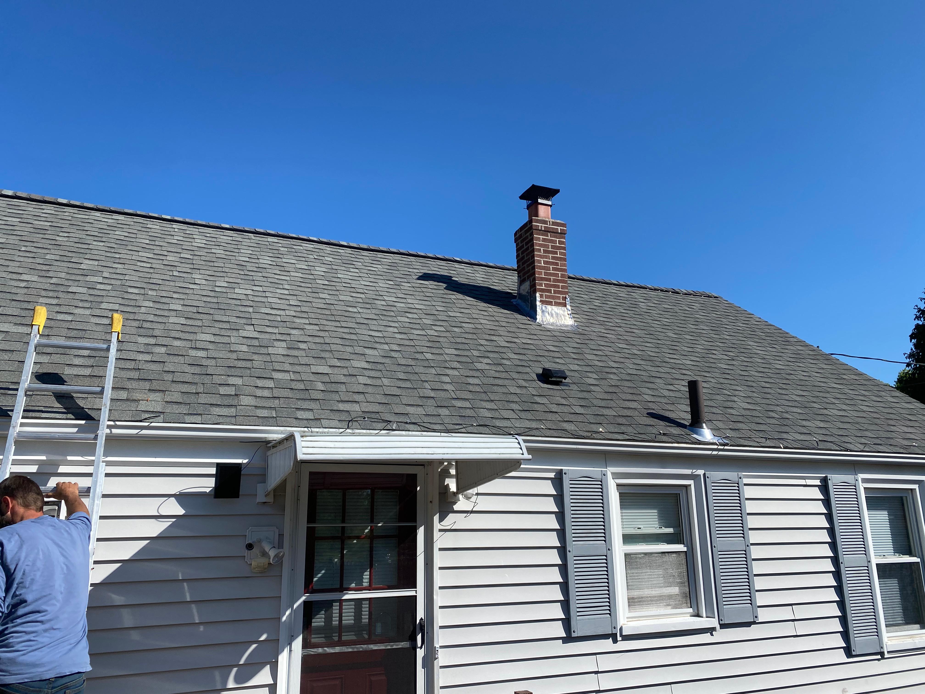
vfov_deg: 53.1
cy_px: 347
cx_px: 462
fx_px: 695
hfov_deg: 67.3
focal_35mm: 26
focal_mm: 4.25
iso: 32
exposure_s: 1/3731
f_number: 1.8
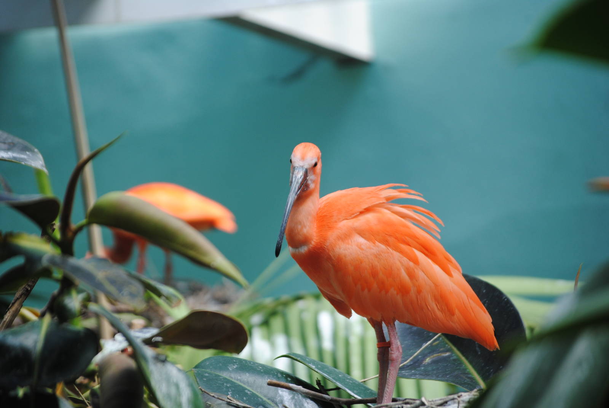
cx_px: 304
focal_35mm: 202
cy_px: 204
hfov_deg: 10.1
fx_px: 3430
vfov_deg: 6.8
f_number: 5.6
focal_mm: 135
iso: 200
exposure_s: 1/500
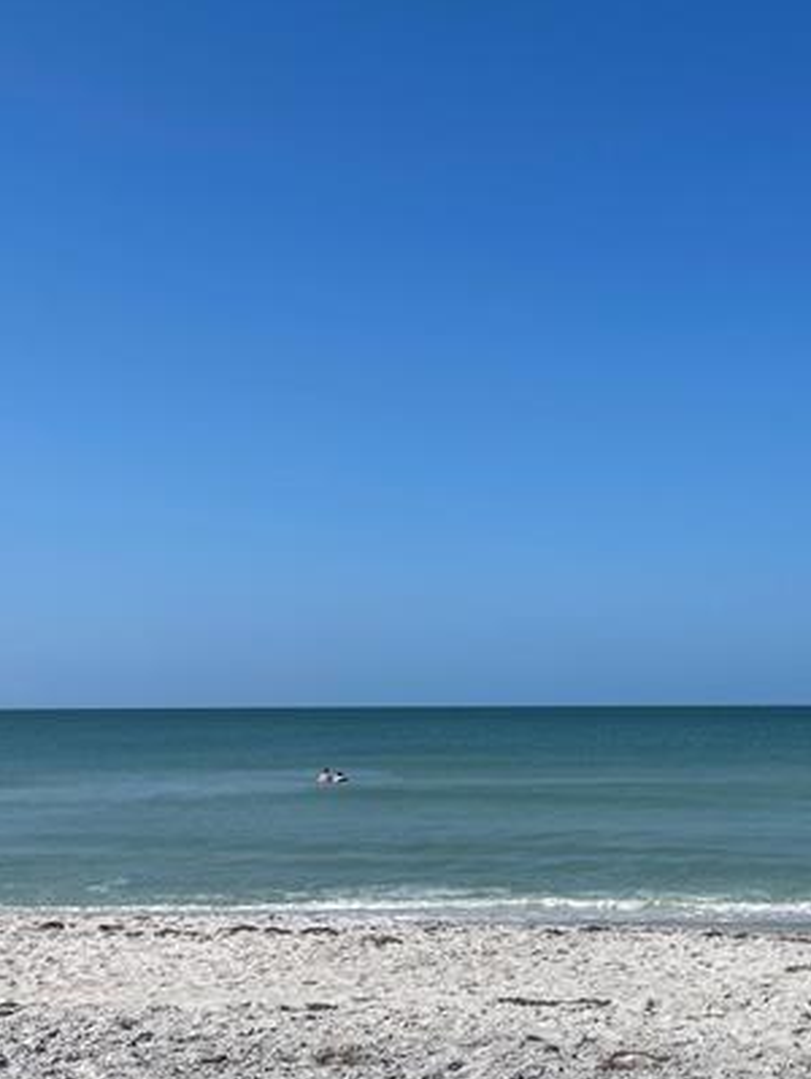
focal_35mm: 50
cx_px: 641
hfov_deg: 28.6
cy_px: 681
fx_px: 1559
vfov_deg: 37.9
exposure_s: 1/7813
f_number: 1.6
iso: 32
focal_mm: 4.2
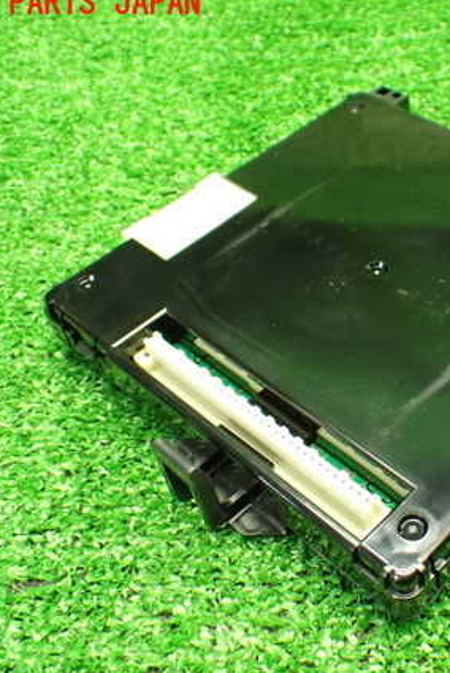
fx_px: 824
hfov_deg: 29.5
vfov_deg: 44.5
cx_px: 388
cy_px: 340
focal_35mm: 44
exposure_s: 1/60
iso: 800
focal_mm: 5.4
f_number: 2.3
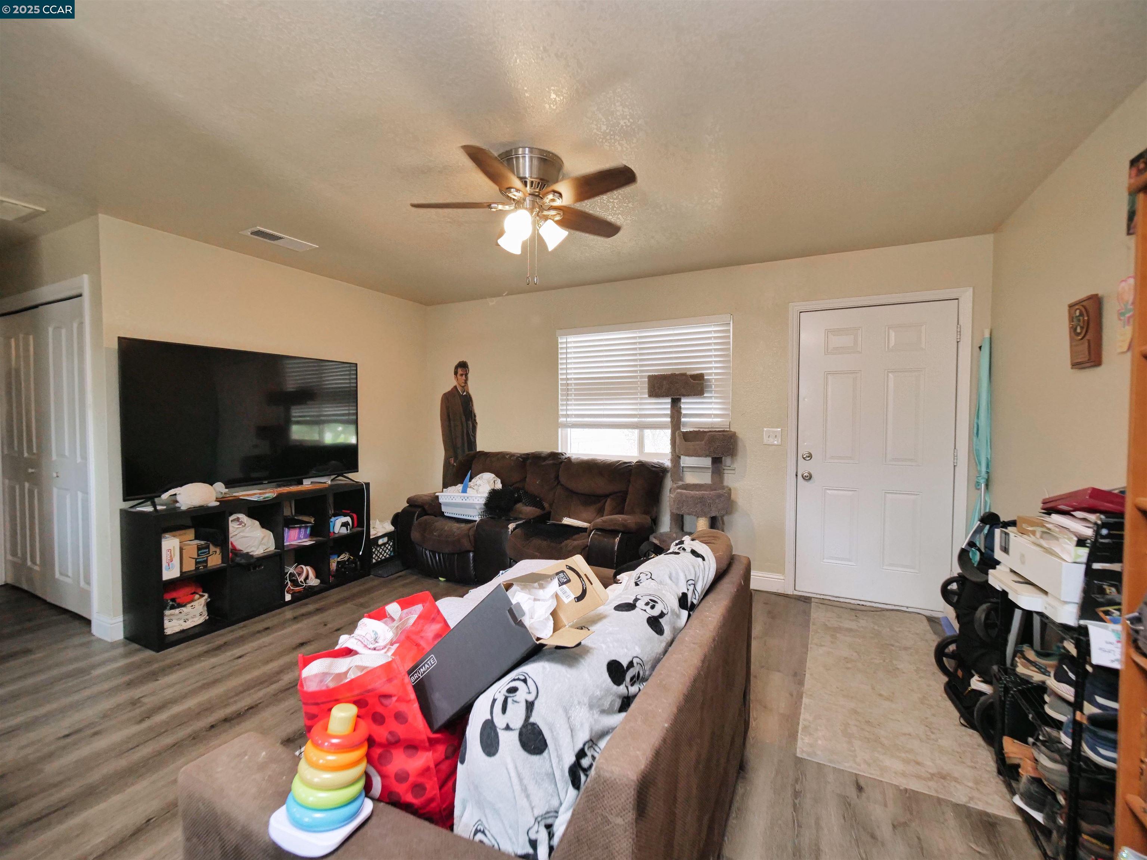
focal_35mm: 14
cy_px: 430
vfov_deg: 85.7
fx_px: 464
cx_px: 574
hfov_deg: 102.1
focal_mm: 7
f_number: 2.8
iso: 800
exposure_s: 1/160
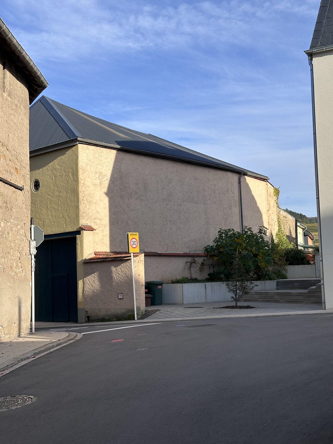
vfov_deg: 39.7
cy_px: 222
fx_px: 616
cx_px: 166
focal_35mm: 48
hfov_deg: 30.3
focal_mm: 6.86
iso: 64
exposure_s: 1/2358
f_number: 1.78
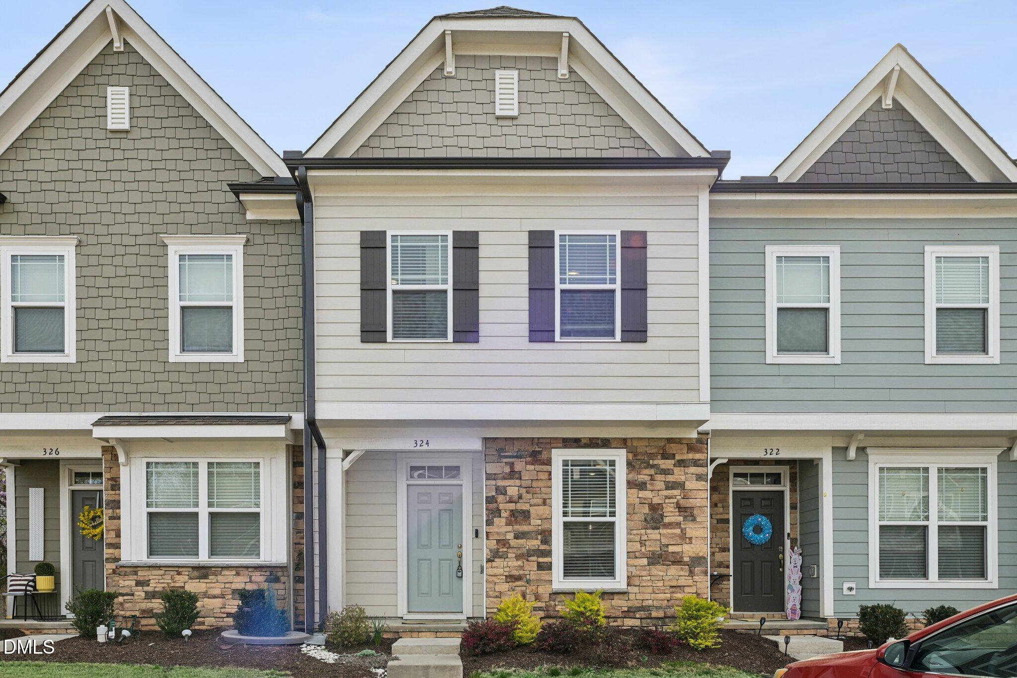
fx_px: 678
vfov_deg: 53.1
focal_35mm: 24
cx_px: 508
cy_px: 339
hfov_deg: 73.7
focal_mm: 24
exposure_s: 1/250
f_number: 9
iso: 200
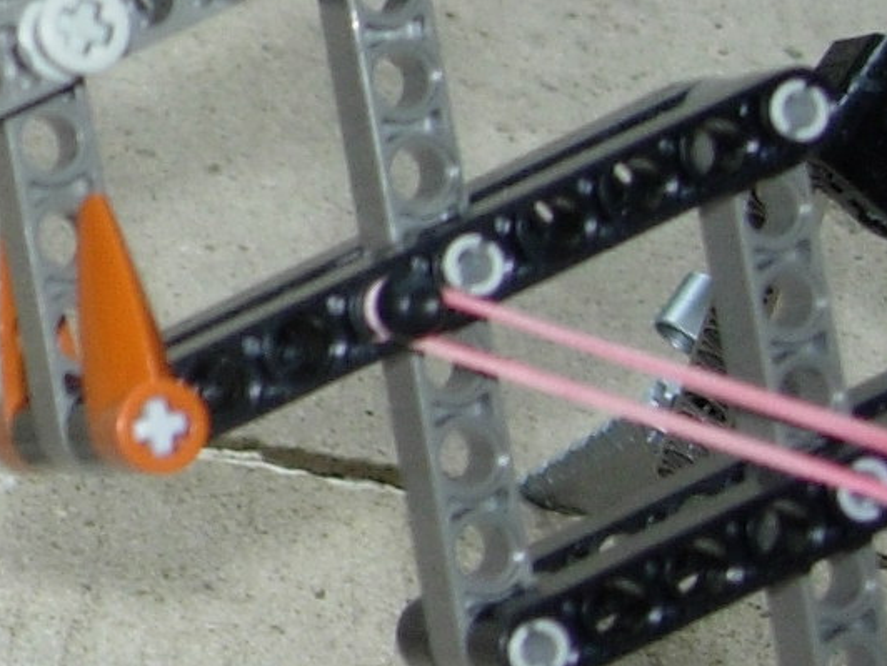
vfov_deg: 8.4
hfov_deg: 10.5
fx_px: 4484
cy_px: 20
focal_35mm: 175
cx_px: -832
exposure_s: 1/148
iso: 79
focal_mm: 8.5
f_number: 2.9
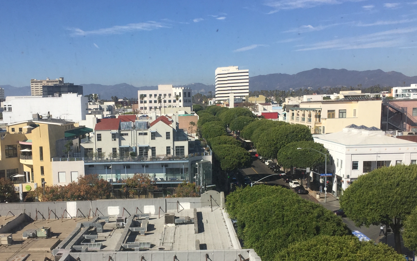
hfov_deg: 49.0
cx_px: 172
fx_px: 455
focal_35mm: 40
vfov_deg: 31.8
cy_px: 166
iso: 32
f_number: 2.2
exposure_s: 1/2639
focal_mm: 4.15
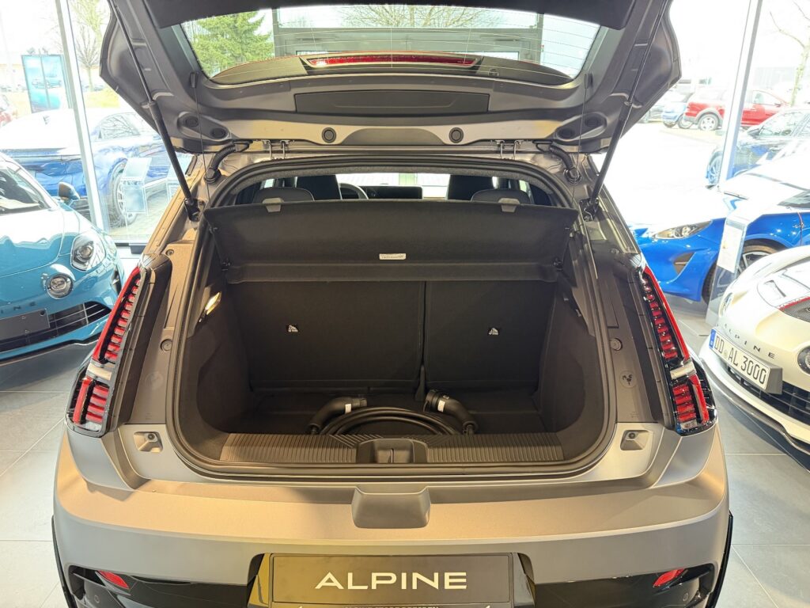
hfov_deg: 71.6
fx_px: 562
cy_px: 304
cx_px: 405
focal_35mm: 24
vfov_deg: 56.8
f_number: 1.78
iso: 1000
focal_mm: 6.76
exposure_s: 1/33
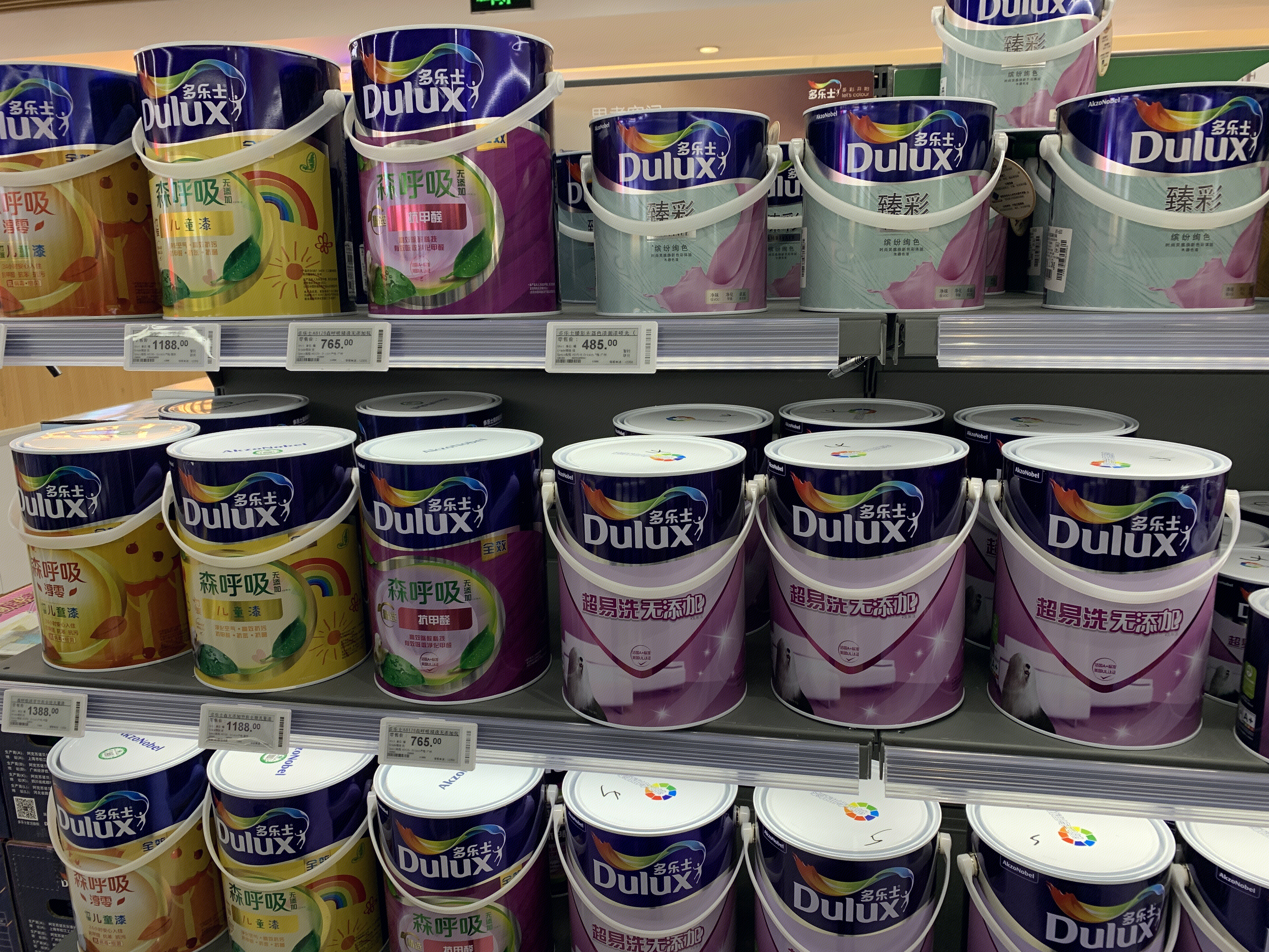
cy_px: 476
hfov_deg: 67.3
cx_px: 634
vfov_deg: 53.1
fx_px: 953
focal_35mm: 26
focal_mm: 4.25
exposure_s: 1/100
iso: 80
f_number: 1.8
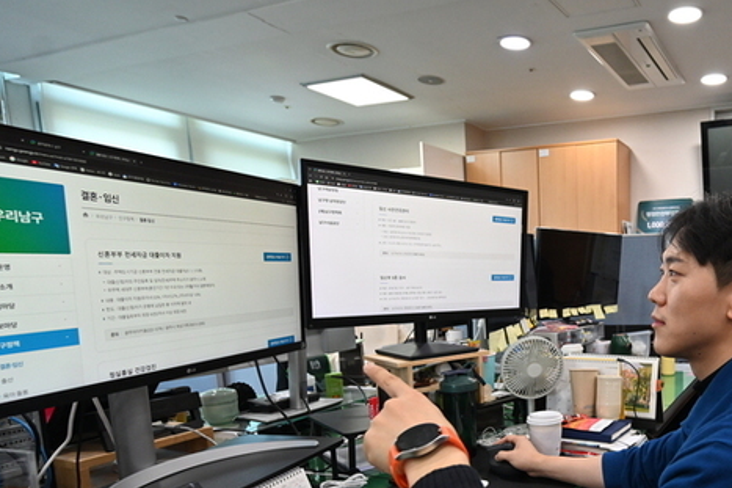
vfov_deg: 46.8
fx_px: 549
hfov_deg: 61.1
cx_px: 599
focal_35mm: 27
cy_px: 341
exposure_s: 1/160
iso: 1000
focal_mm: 14
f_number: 4.5
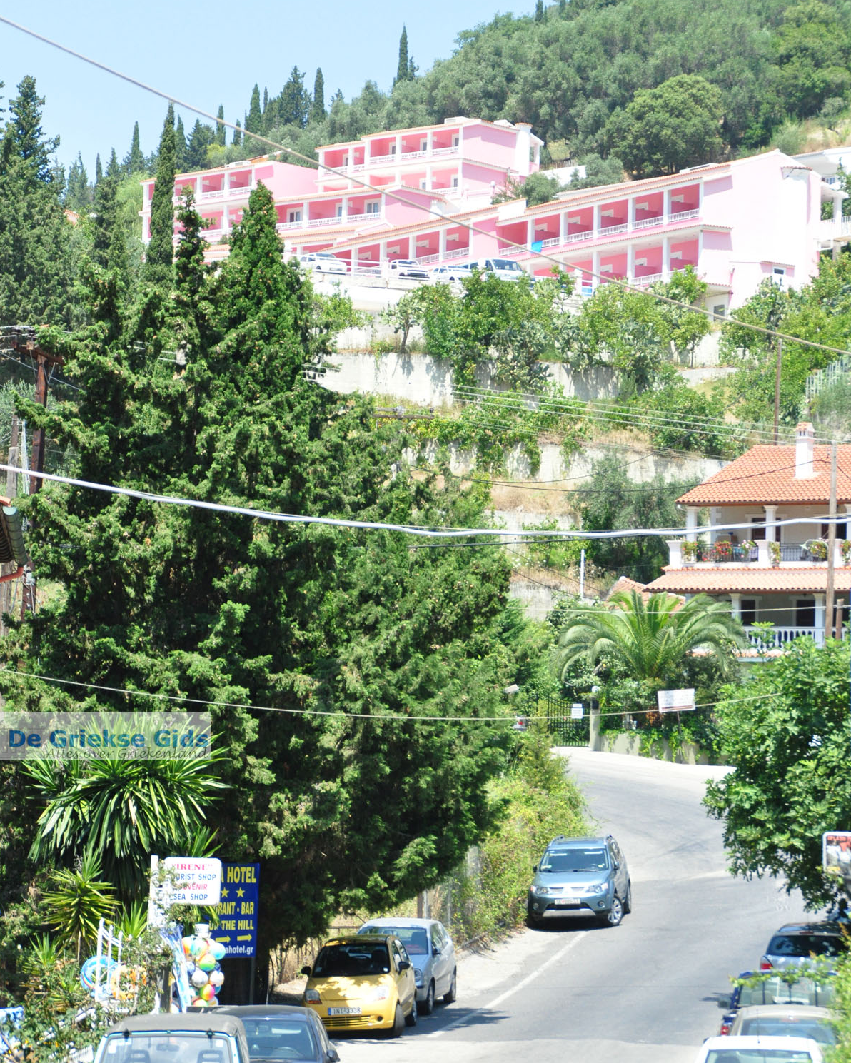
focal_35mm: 116
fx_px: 3651
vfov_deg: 16.6
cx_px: 425
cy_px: 475
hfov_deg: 13.3
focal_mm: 68
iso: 800
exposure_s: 1/640
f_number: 13
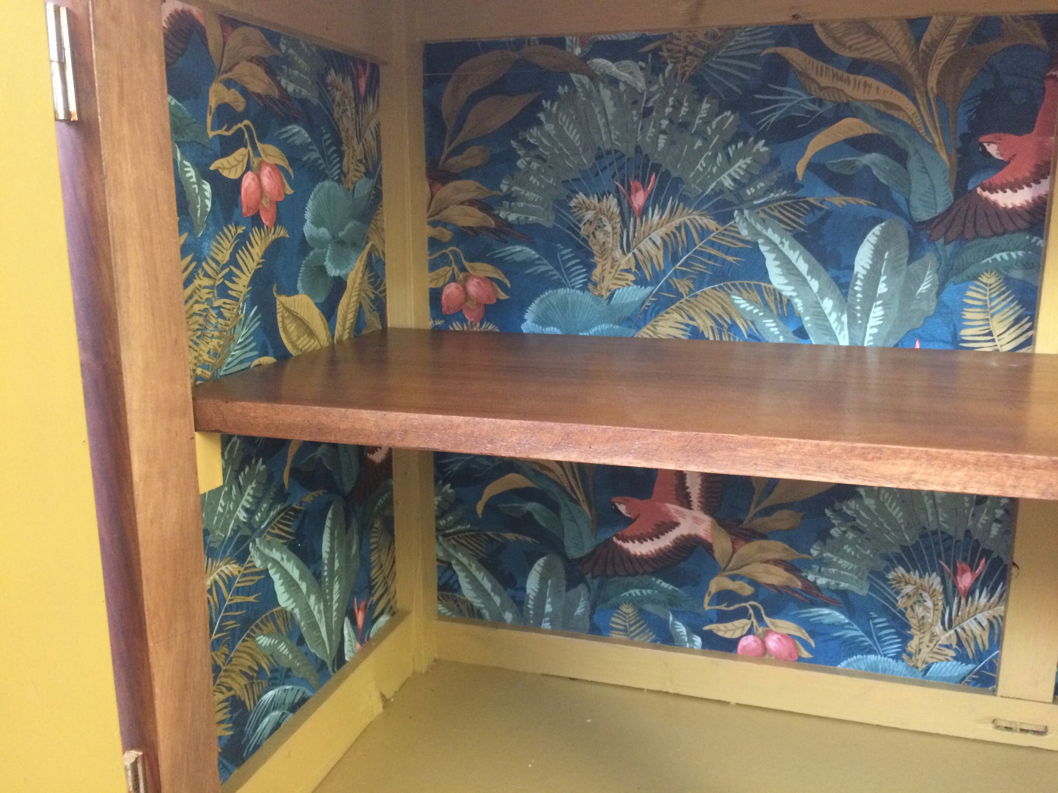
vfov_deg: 48.2
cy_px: 396
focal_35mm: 29
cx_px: 529
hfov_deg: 61.7
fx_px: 886
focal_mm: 4.15
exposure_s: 1/25
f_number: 2.2
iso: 320
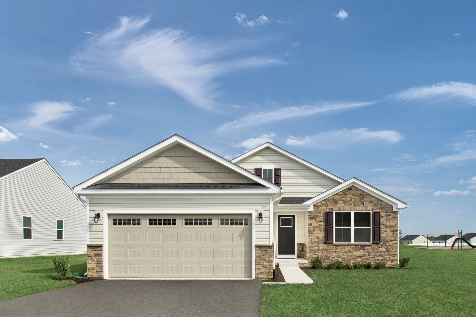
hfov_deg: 73.7
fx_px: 317
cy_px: 158
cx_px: 238
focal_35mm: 24
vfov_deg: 53.1
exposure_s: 1/80
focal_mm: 24
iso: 64
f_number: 8
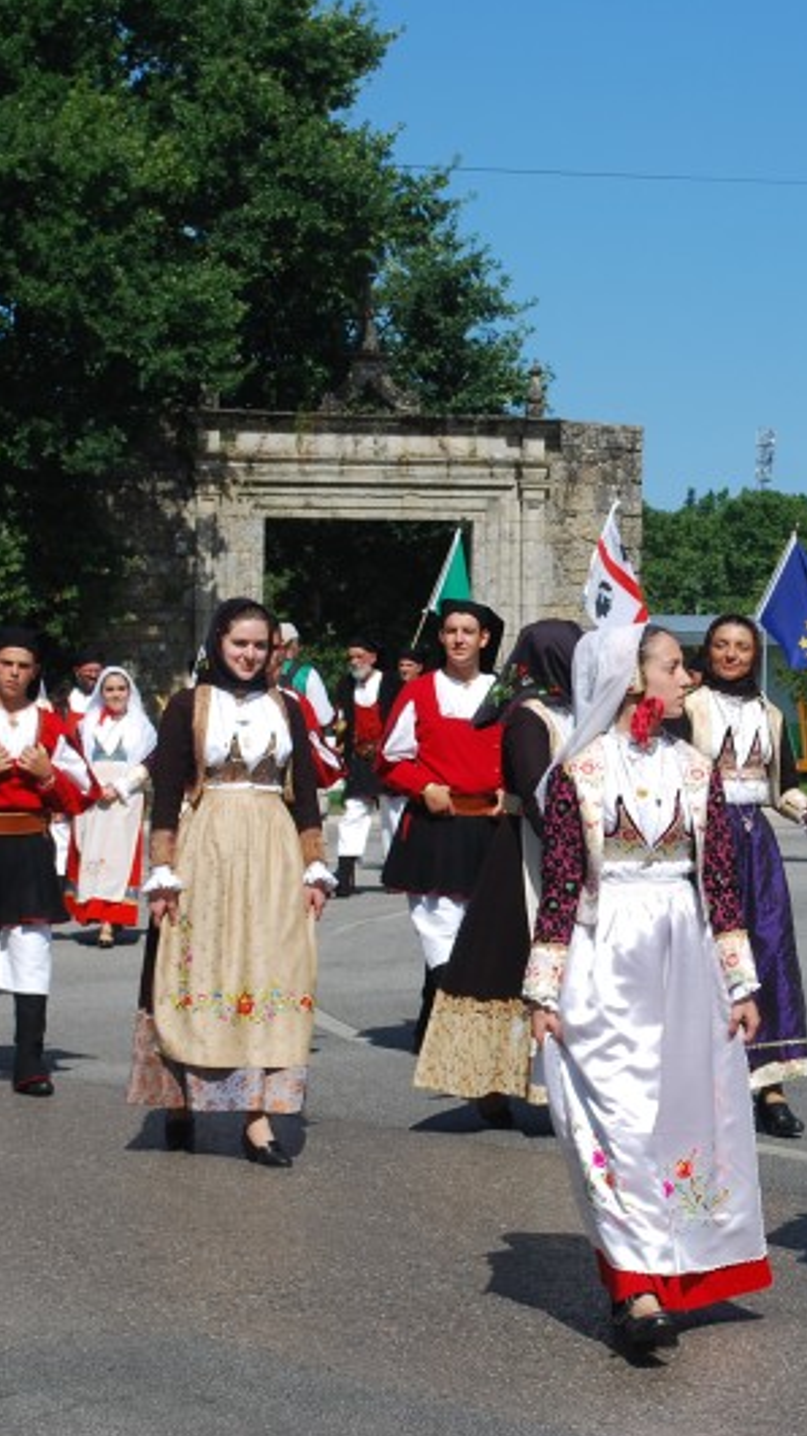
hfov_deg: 12.7
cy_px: 719
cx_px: 669
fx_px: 3615
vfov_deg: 22.5
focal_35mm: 95
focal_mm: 40
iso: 100
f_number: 9
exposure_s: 1/320
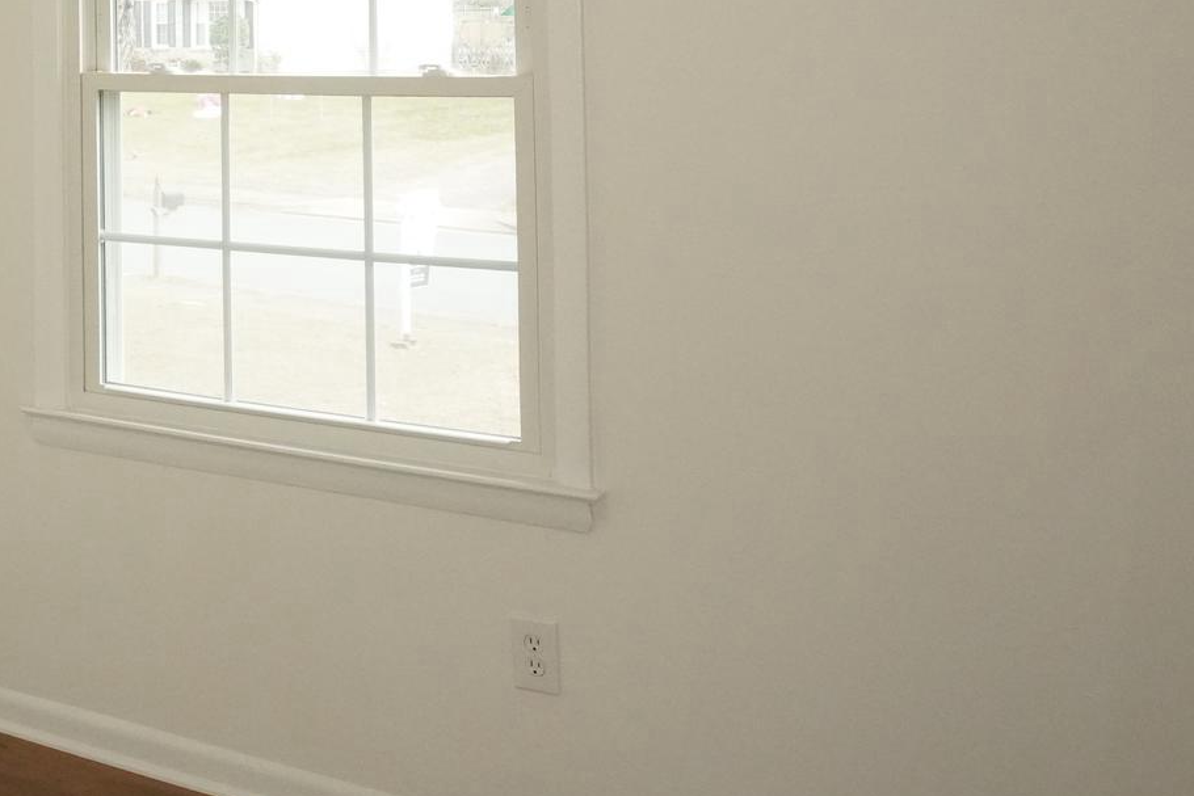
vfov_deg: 23.7
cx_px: -108
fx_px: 1791
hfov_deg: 32.6
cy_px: -54
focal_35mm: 54
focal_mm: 16
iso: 3200
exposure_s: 1/160
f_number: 9
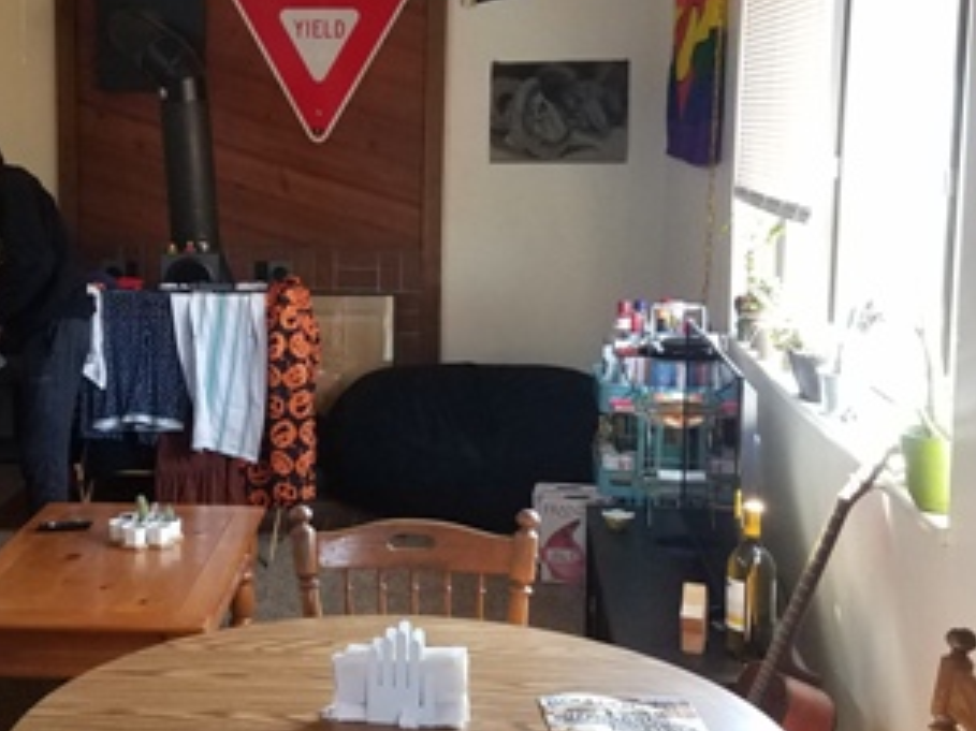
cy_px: 225
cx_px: 348
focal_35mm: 55
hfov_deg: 34.7
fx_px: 1550
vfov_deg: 26.3
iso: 200
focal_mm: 4.2
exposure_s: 1/60
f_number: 1.7
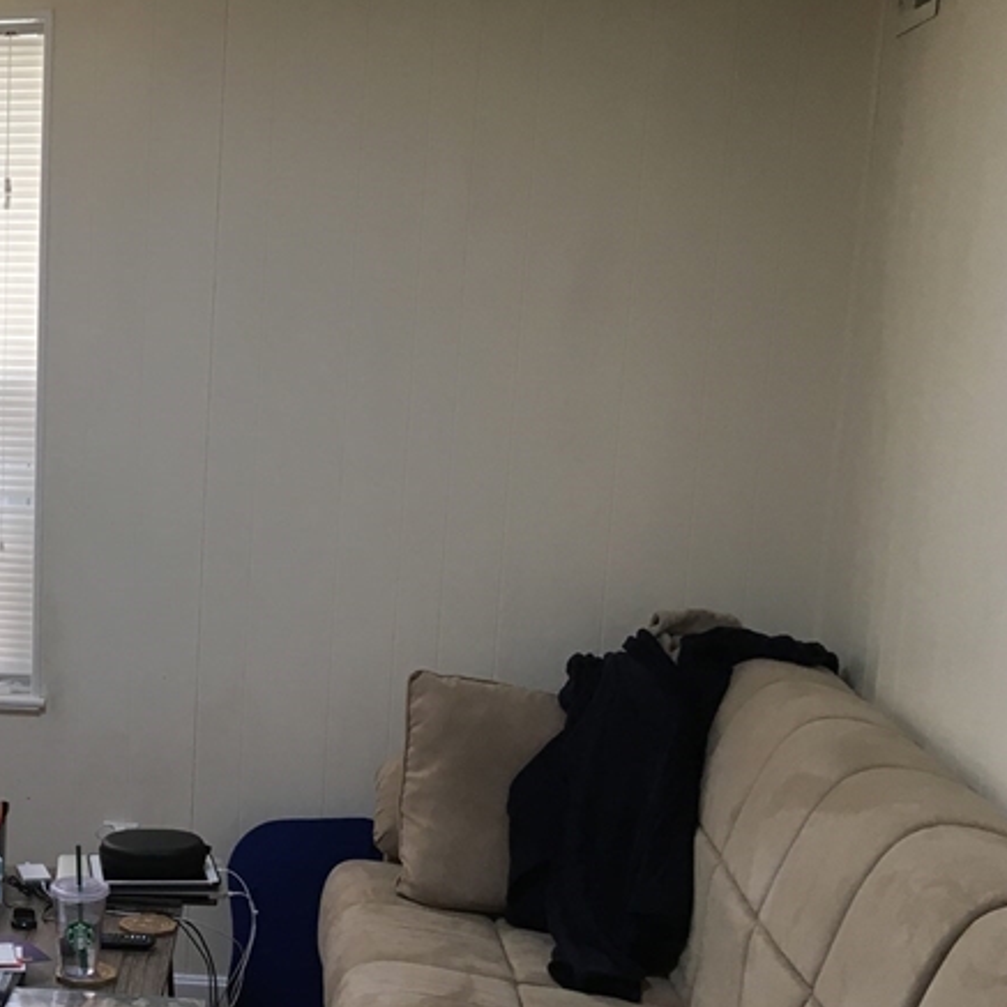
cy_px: 730
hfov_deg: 26.5
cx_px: -78
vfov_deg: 28.3
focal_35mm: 60
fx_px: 1975
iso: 25
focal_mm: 4.15
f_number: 2.2
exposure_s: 1/30
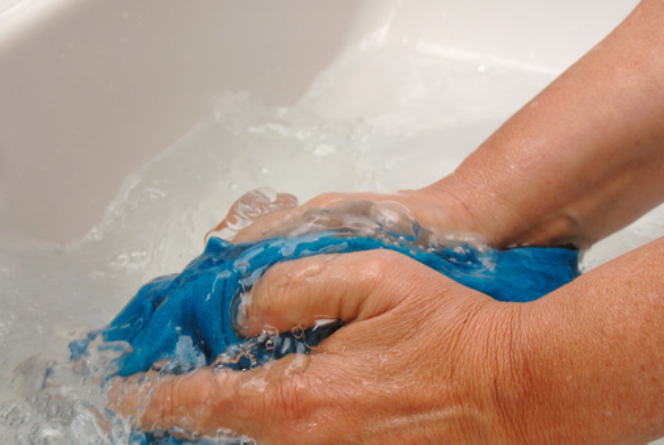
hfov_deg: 18.4
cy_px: 311
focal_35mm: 111
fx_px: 2050
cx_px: 399
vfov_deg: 12.4
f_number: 11
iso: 100
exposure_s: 1/40
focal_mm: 48
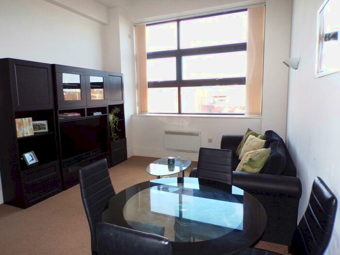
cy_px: 128
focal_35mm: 24
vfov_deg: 56.8
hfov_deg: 71.6
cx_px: 170
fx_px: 236
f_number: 4.3
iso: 80
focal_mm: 4.3
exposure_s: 1/90
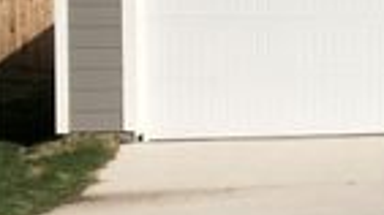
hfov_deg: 16.8
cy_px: 20
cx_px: 670
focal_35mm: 108
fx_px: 1099
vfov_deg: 11.1
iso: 20
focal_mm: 3.99
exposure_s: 1/5348
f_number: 1.8
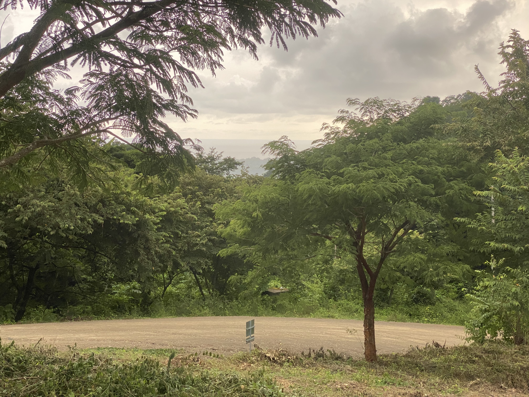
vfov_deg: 28.0
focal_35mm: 52
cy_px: 198
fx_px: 795
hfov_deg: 36.8
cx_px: 264
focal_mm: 6
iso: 64
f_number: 2
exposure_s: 1/122
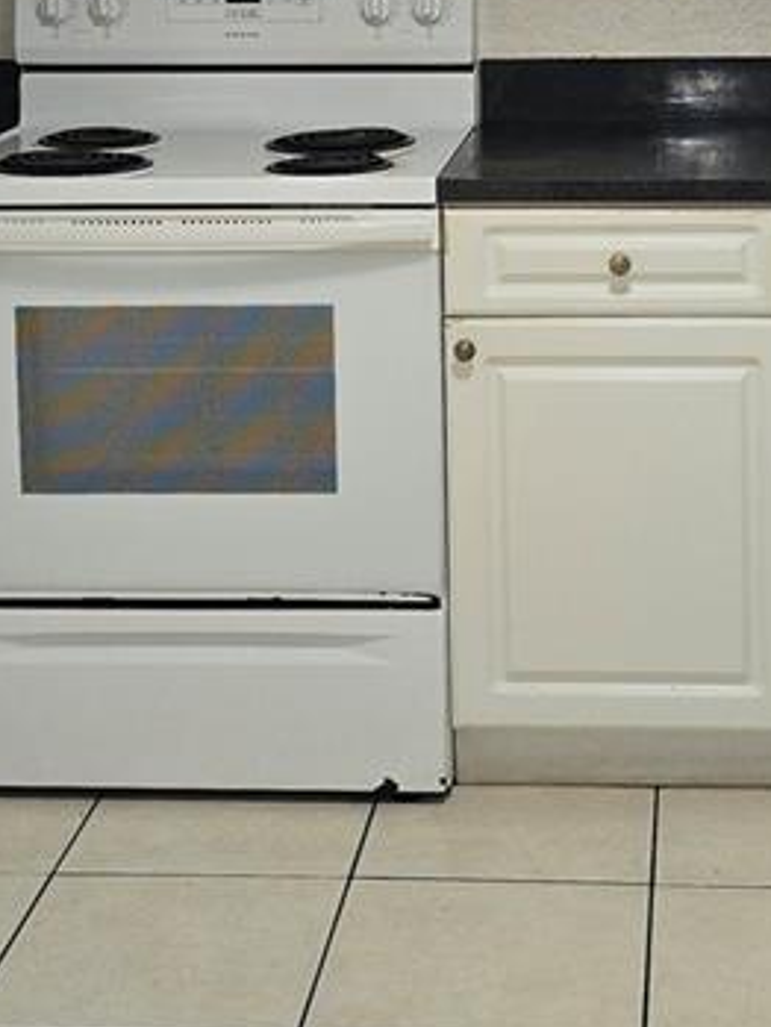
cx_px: 536
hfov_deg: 18.6
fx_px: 2345
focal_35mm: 79
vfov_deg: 23.9
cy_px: 74
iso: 100
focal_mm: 6.3
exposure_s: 1/40
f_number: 1.7
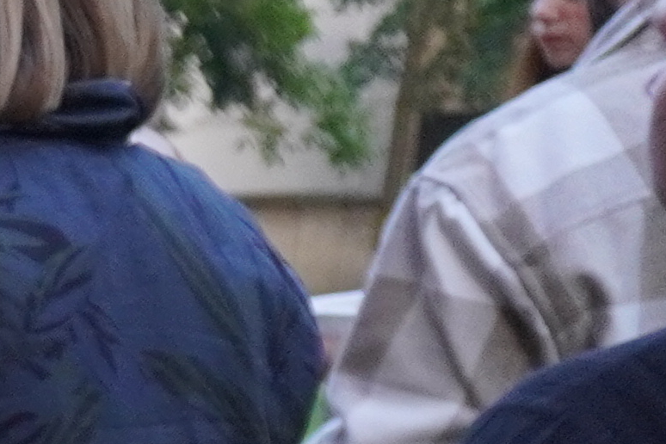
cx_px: -1625
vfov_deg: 6.8
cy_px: 1210
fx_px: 3441
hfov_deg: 8.4
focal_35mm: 186
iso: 640
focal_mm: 16
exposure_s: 1/160
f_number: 4
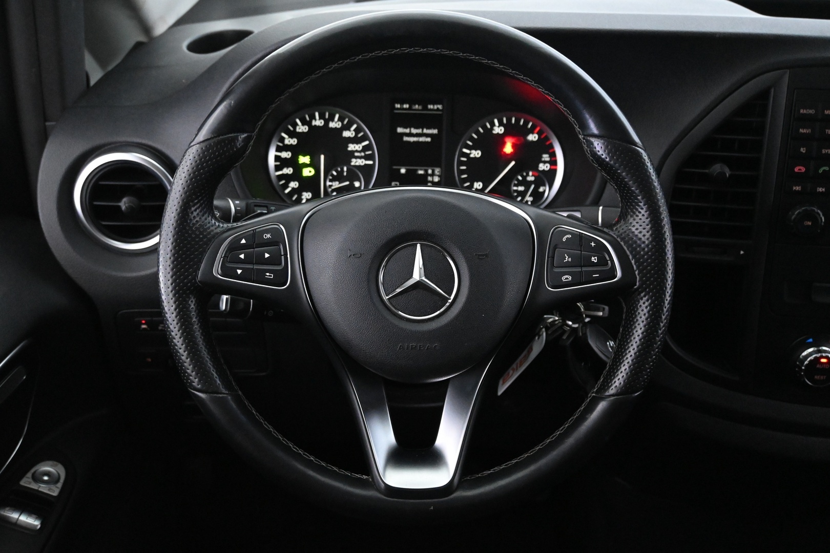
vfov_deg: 38.4
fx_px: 795
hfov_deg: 55.1
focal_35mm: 34
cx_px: 415
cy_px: 276
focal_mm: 23
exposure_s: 1/40
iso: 7200
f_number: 4.2
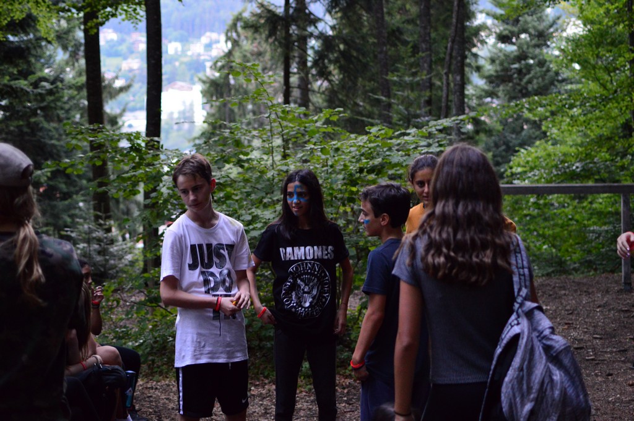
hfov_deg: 37.9
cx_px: 317
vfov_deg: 25.7
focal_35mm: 52
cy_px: 210
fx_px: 924
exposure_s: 1/50
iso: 1600
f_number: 1.8
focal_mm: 35
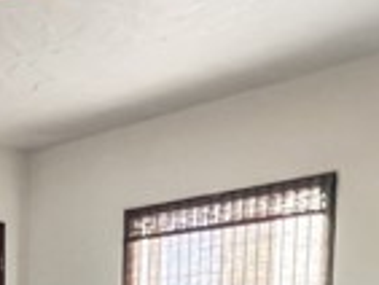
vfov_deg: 21.6
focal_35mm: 59
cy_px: 401
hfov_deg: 28.0
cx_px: -91
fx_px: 647
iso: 160
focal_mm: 1.57
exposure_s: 1/60
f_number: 1.8
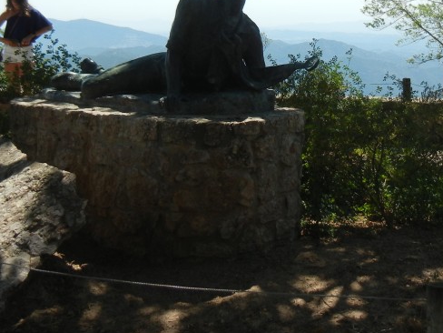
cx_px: 276
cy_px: 46
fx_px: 806
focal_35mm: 63
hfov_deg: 30.6
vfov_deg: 22.8
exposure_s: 1/336
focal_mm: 5.4
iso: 160
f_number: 7
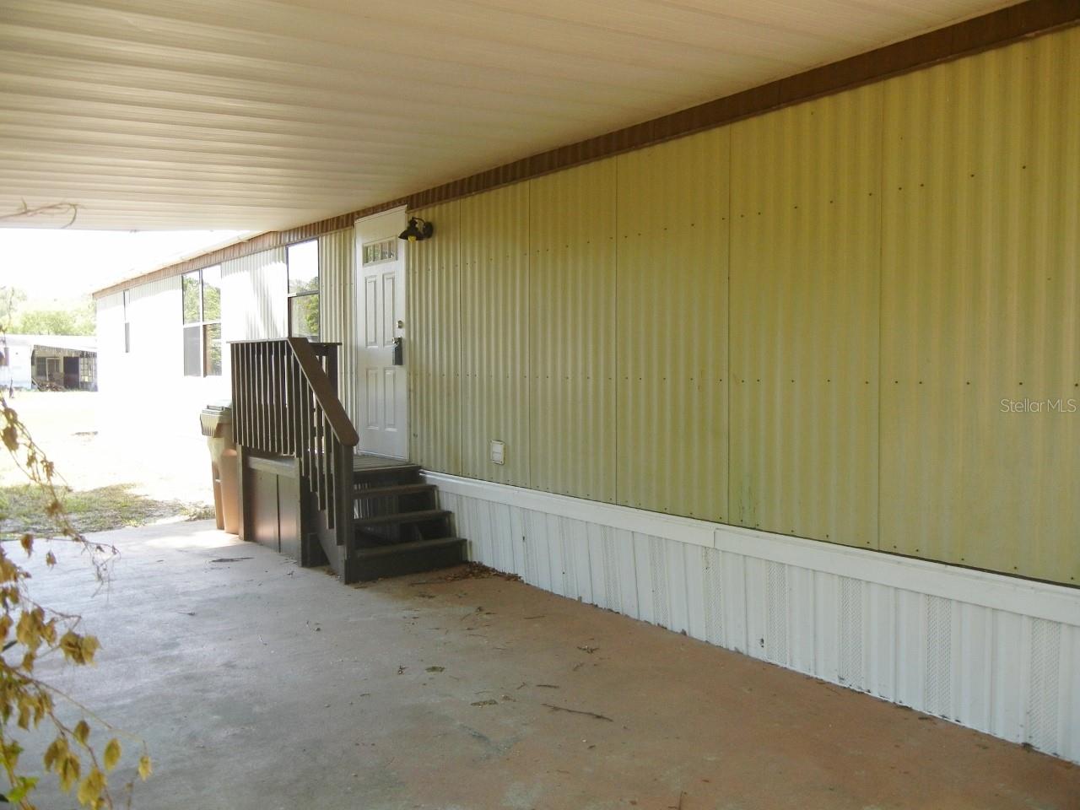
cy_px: 405
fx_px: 936
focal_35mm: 30
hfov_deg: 60.0
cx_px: 540
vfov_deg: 46.8
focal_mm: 5.4
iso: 160
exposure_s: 1/181
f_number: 3.5
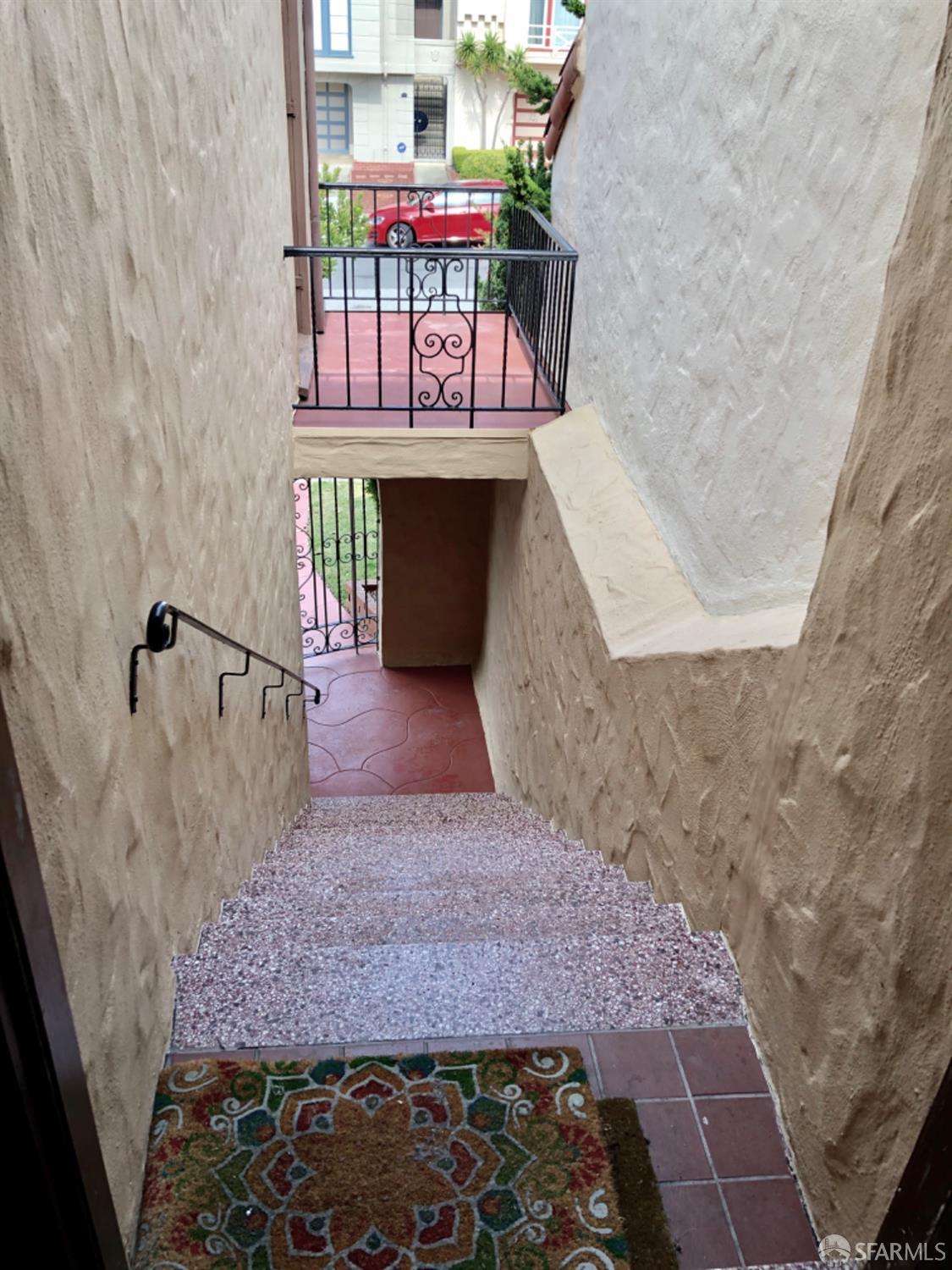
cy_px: 635
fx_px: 1027
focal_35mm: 28
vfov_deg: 63.4
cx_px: 476
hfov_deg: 49.7
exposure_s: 1/125
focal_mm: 4
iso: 20
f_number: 1.8
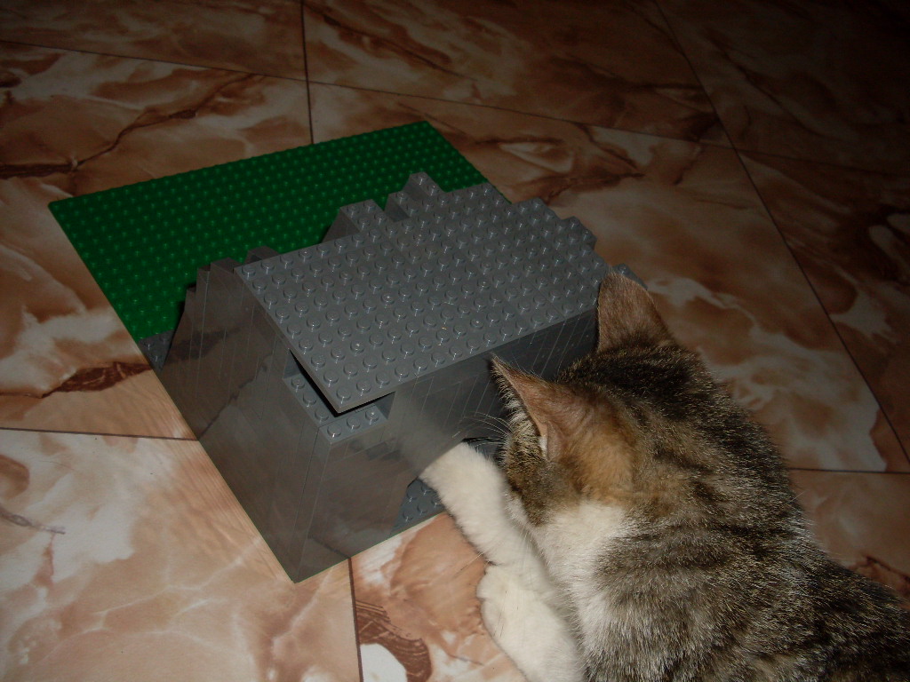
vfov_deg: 37.7
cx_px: 455
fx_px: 999
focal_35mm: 38
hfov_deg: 49.0
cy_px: 341
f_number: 2.8
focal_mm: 6.3
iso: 100
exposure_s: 1/45
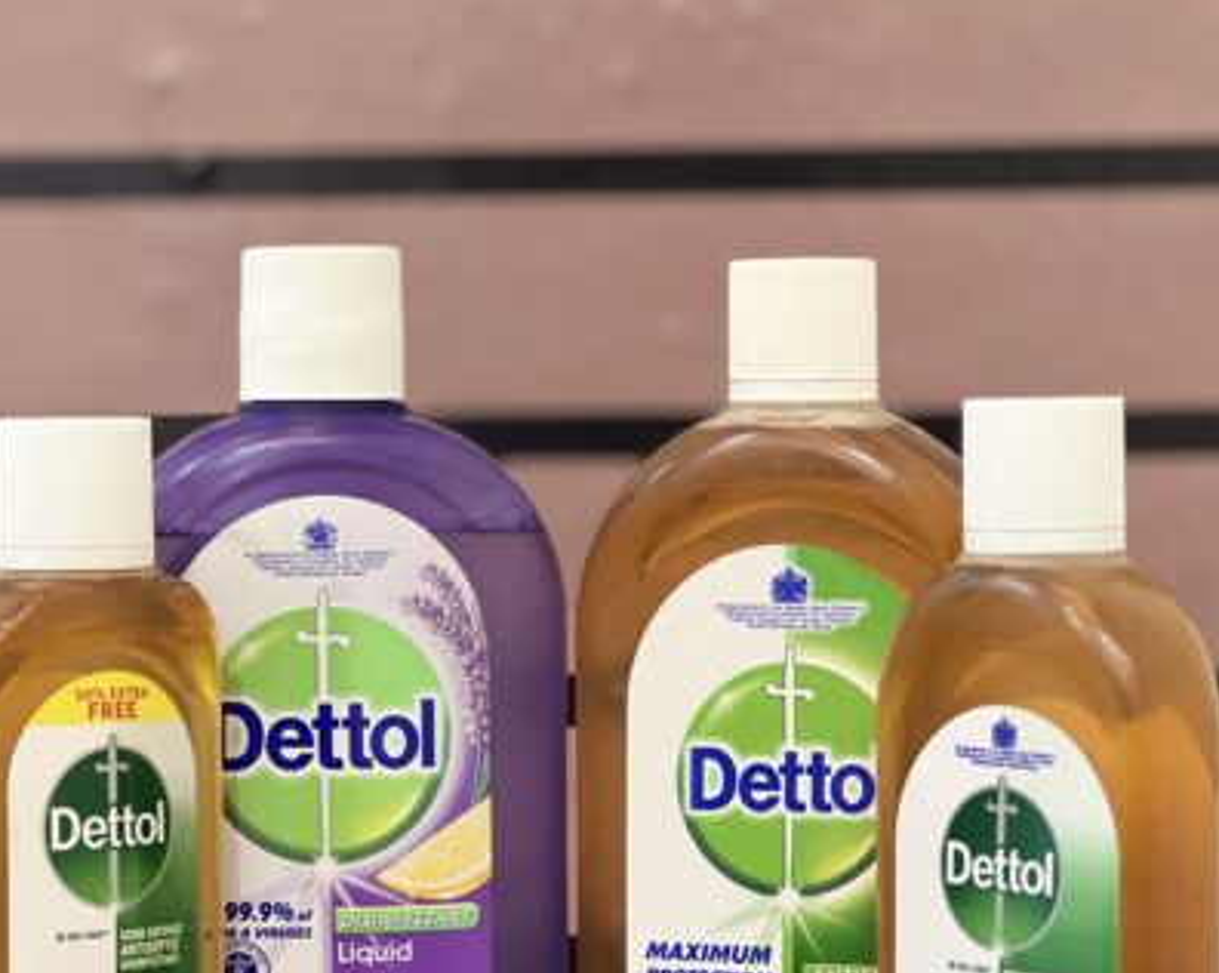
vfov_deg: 13.5
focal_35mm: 114
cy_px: 659
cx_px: 523
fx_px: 4109
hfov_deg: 16.9
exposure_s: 1/25
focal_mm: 9
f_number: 2.8
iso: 400
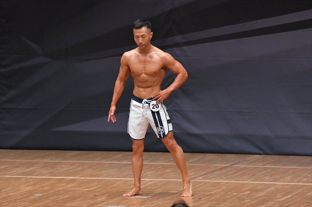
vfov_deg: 4.6
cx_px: 156
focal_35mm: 300
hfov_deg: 6.9
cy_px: 104
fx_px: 2599
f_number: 5.6
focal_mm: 200
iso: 6400
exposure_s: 1/400
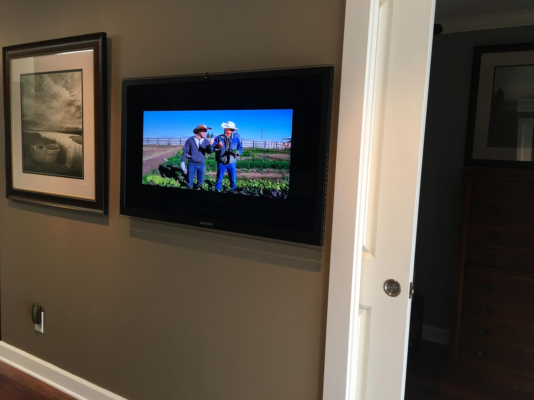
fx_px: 447
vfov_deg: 48.2
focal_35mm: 29
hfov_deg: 61.7
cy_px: 200
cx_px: 267
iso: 25
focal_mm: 4.15
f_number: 2.2
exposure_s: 1/15
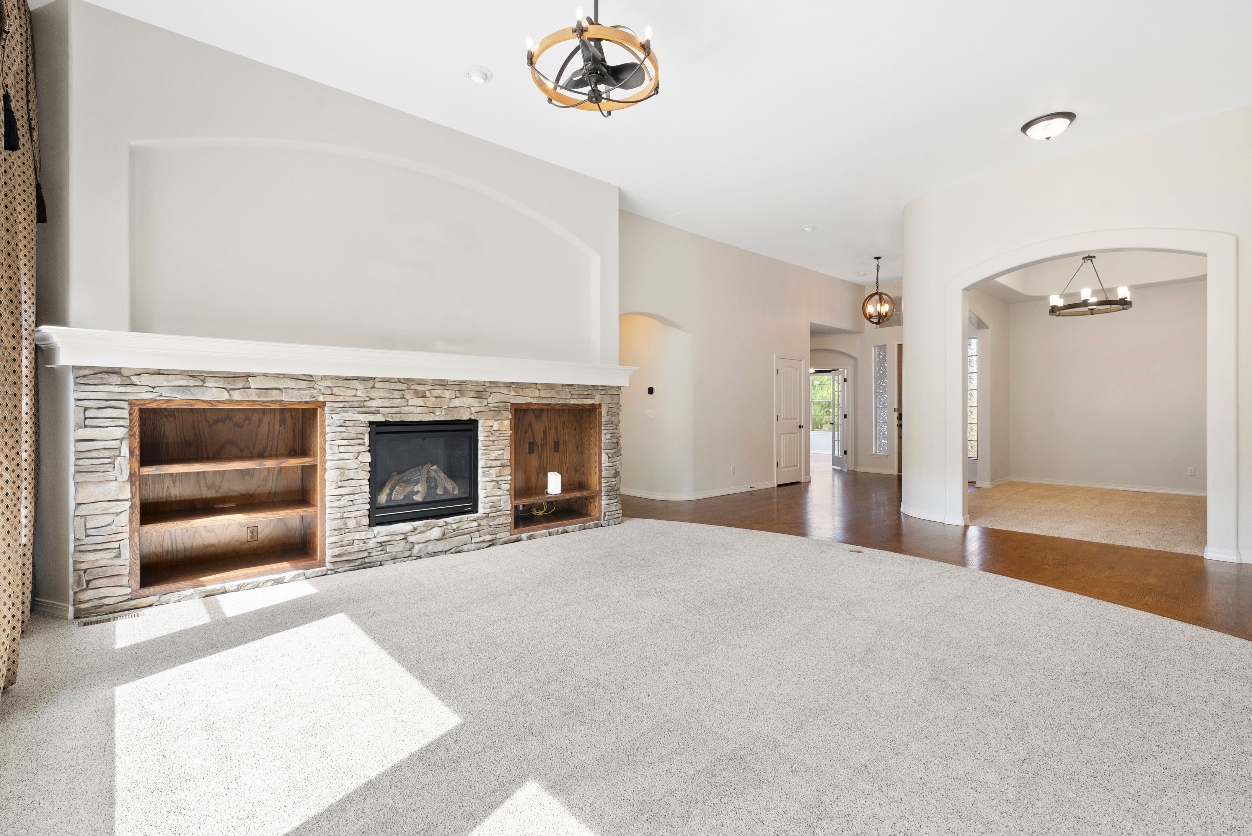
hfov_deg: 96.7
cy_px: 418
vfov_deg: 73.8
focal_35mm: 16
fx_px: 557
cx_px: 626
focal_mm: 16
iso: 640
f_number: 9
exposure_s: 1/30
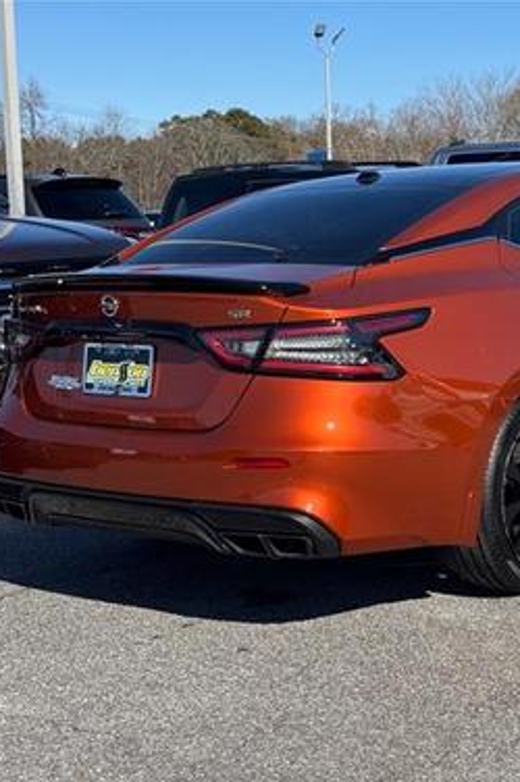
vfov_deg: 30.1
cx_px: 414
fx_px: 1454
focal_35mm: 67
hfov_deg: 20.1
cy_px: 391
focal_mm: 6.76
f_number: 1.78
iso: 64
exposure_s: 1/3425
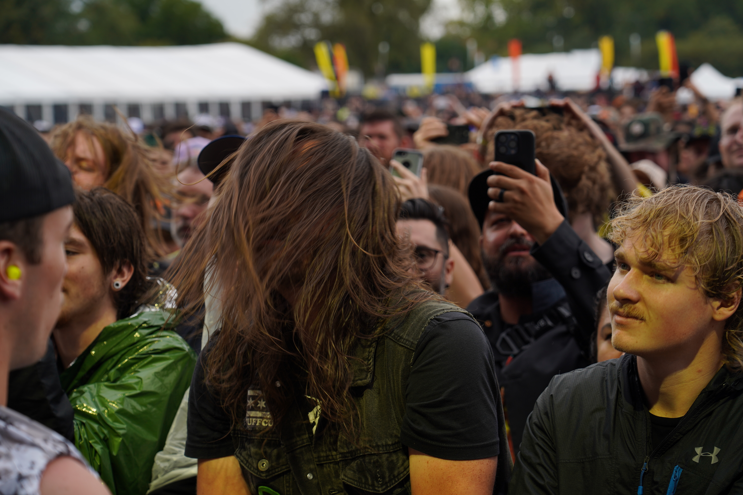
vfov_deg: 13.0
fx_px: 2167
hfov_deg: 19.5
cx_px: 372
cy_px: 248
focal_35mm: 105
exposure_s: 1/250
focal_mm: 105
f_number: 5.6
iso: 100
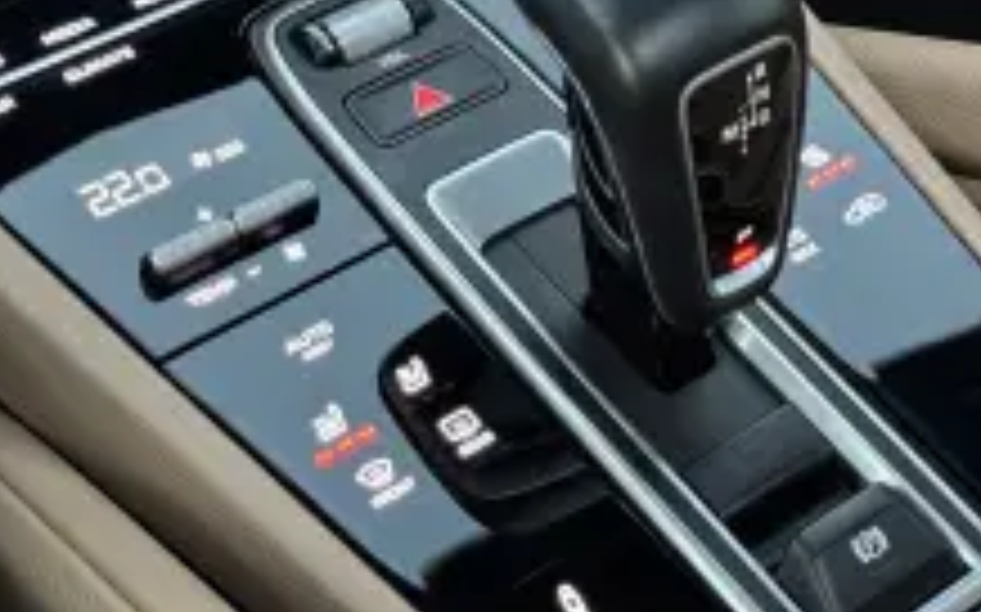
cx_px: 459
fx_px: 2245
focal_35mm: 84
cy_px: 230
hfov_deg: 24.6
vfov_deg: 15.5
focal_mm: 6.76
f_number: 1.78
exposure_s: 1/56
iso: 125
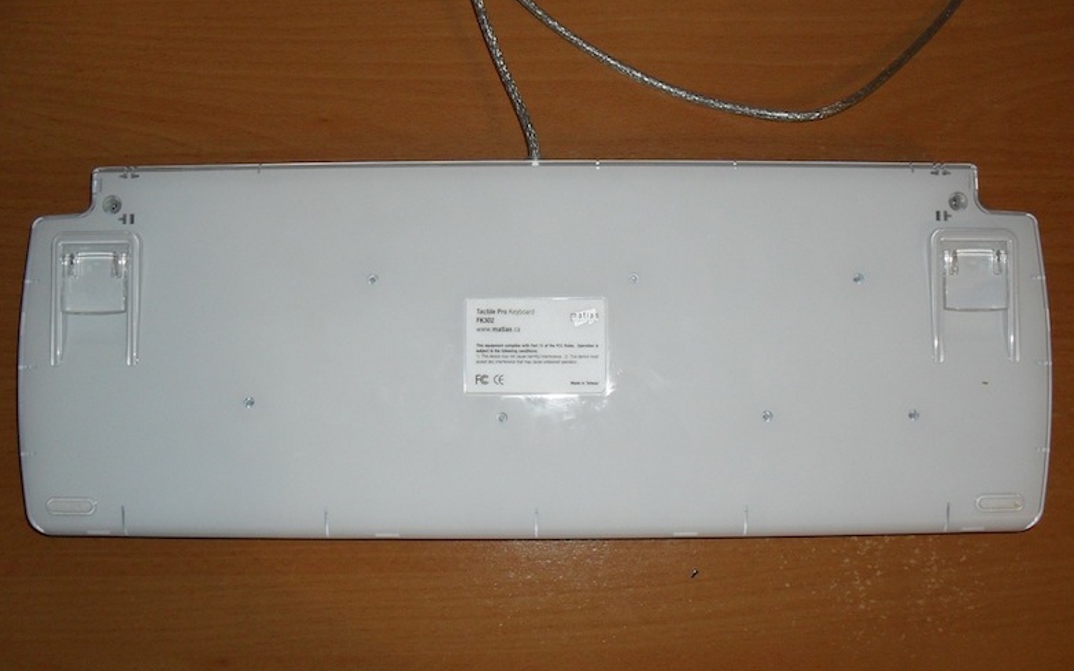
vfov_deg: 33.6
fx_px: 1112
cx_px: 540
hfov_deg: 51.5
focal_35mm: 38
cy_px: 362
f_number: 3.2
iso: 200
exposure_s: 1/45
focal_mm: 6.3
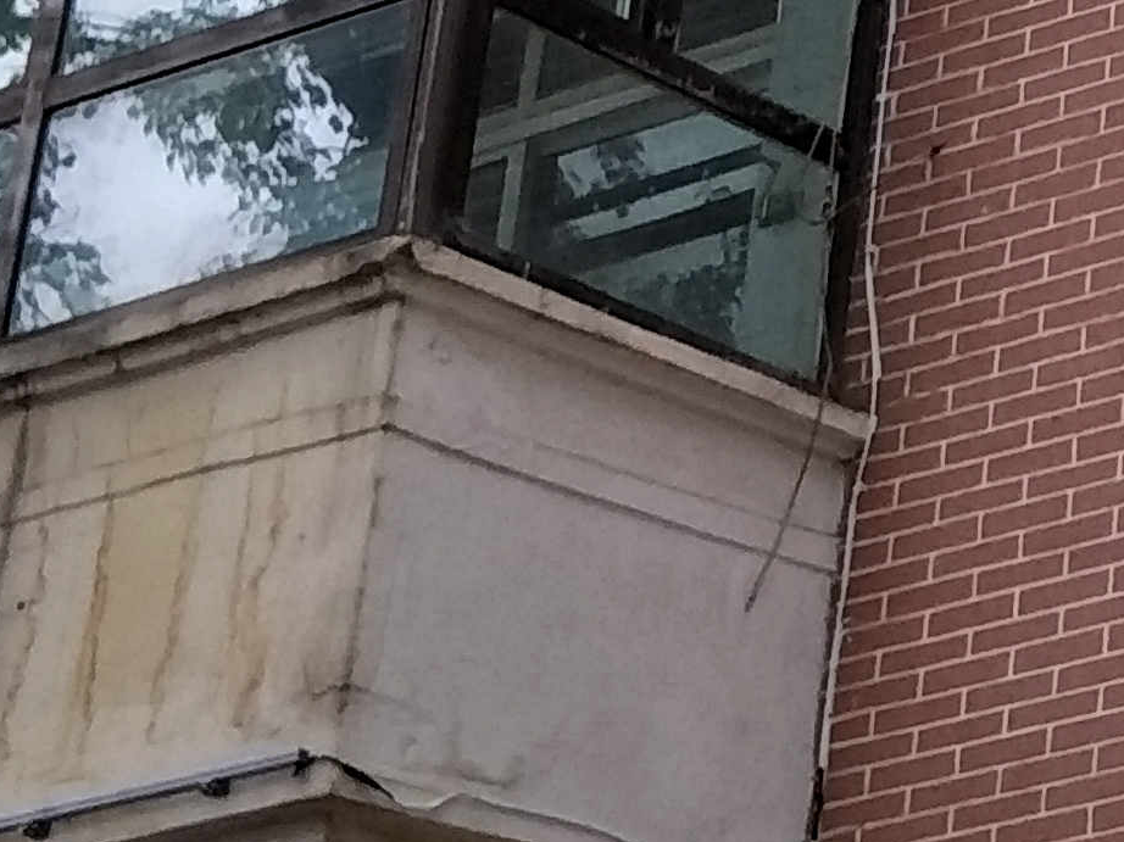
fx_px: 3571
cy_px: -497
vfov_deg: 12.6
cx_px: 2013
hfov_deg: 15.4
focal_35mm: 110
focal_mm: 3.79
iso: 123
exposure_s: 1/50
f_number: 1.7
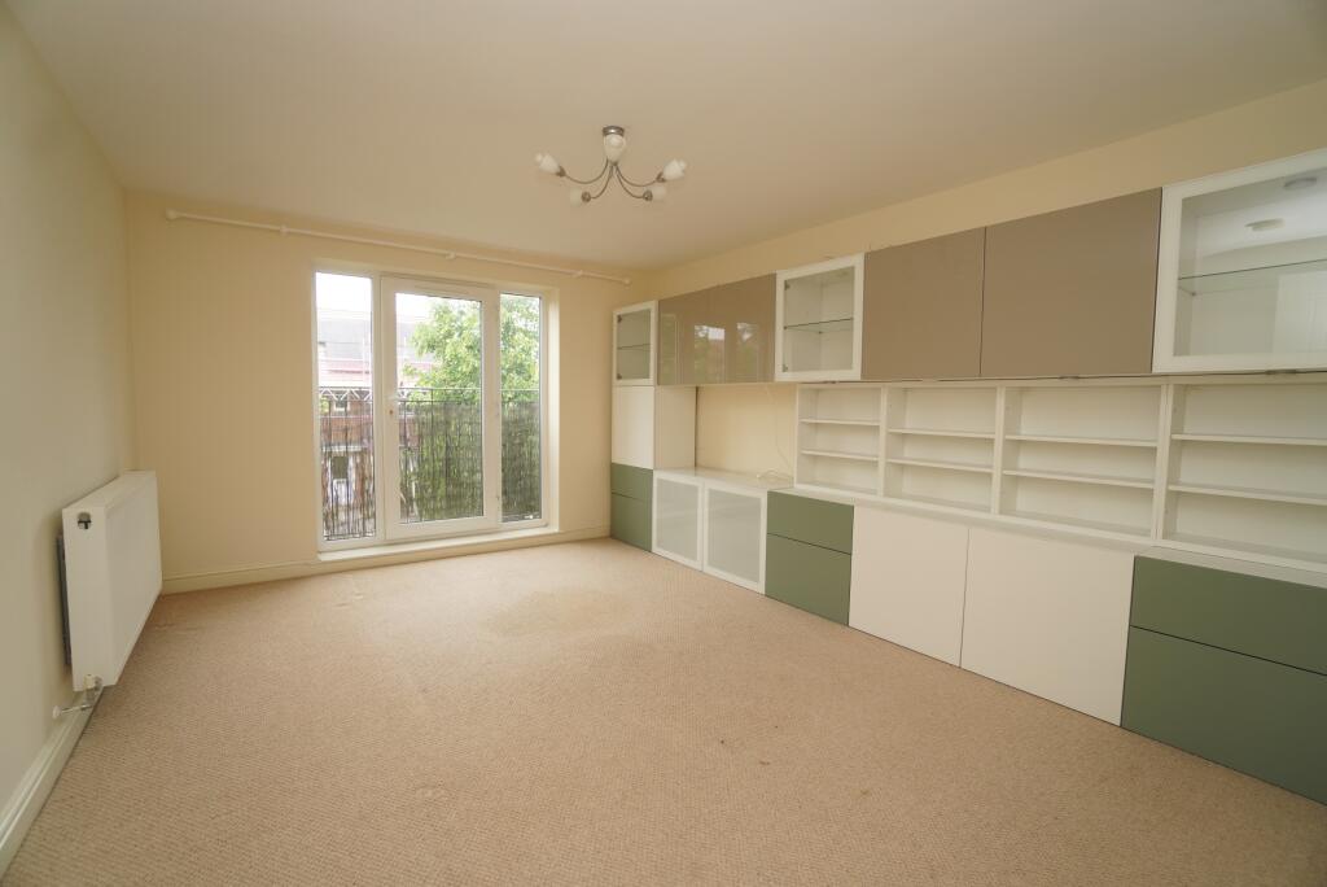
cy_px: 444
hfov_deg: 100.4
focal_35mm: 15
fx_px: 553
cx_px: 664
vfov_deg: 77.4
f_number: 4
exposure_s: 1/125
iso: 400
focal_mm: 10
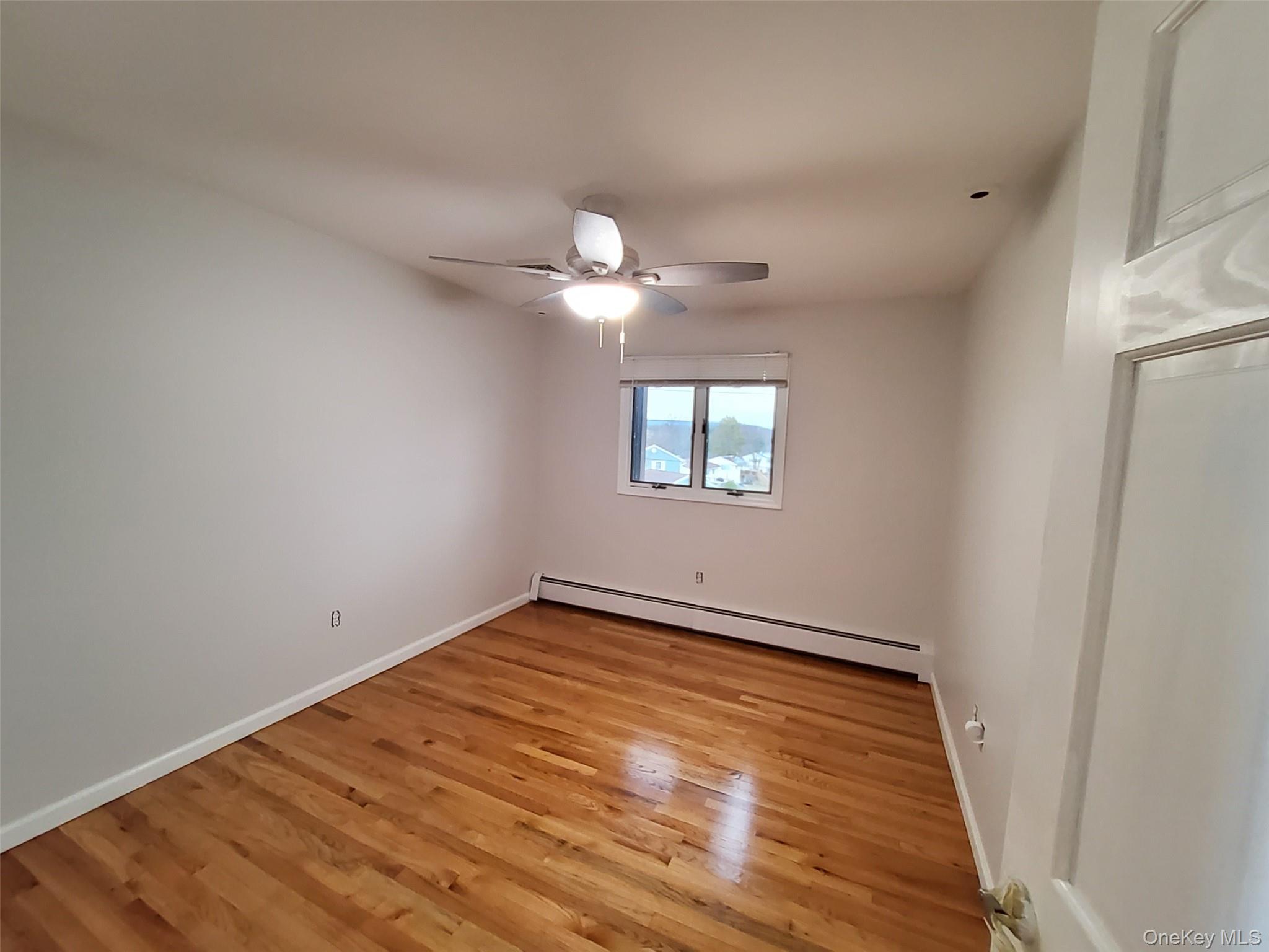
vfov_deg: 89.9
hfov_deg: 106.2
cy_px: 476
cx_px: 634
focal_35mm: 13
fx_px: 477
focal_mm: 1.13
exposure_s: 1/30
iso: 250
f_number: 2.2
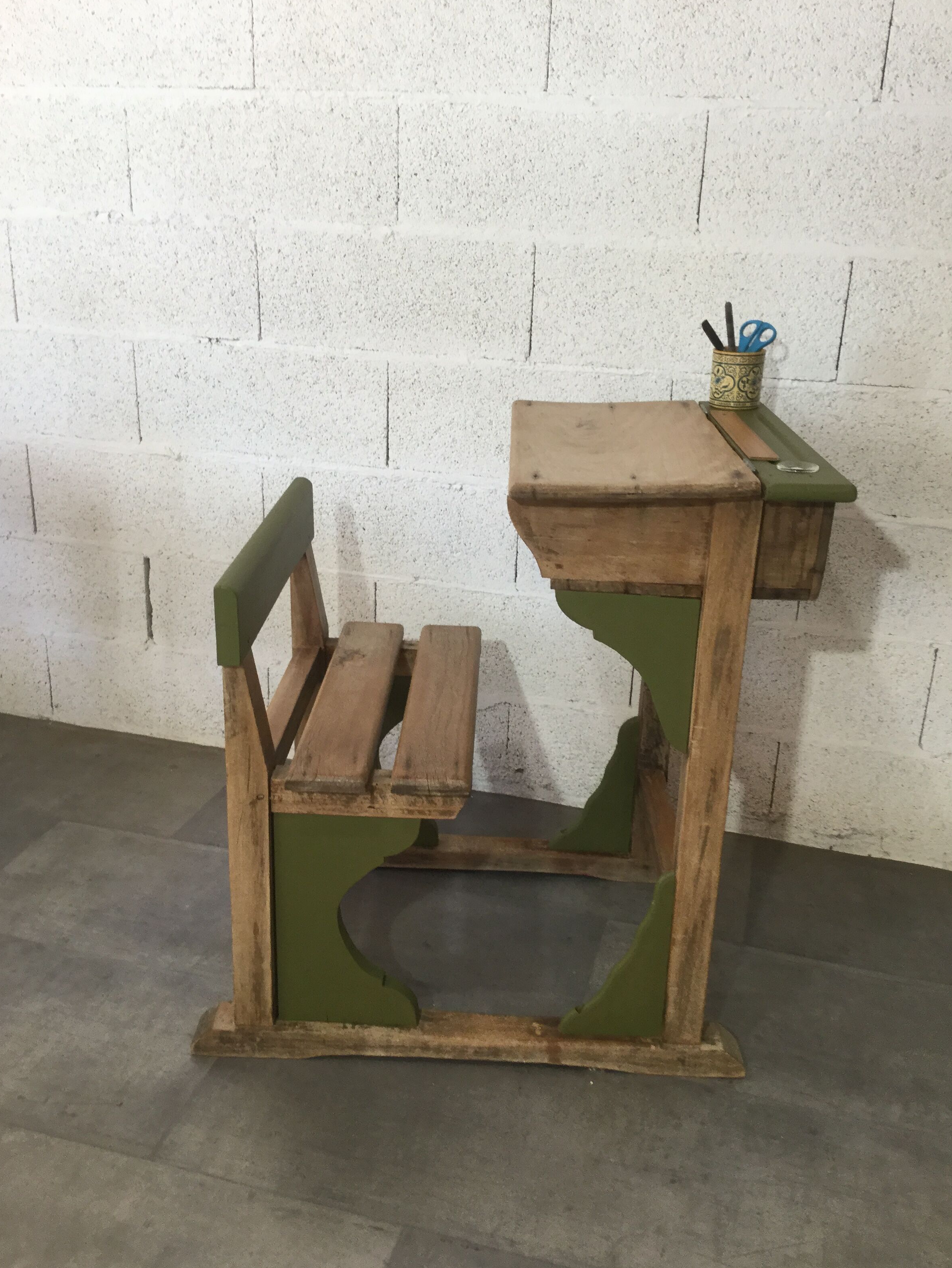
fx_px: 1173
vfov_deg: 56.8
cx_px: 464
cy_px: 638
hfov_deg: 44.2
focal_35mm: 32
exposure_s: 1/33
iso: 64
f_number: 2.4
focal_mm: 3.3
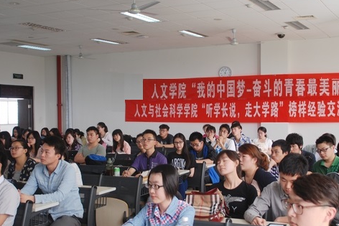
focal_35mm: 57
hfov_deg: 35.0
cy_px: 123
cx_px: 170
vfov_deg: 23.8
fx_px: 537
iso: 200
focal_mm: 28
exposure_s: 1/40
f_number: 4.2
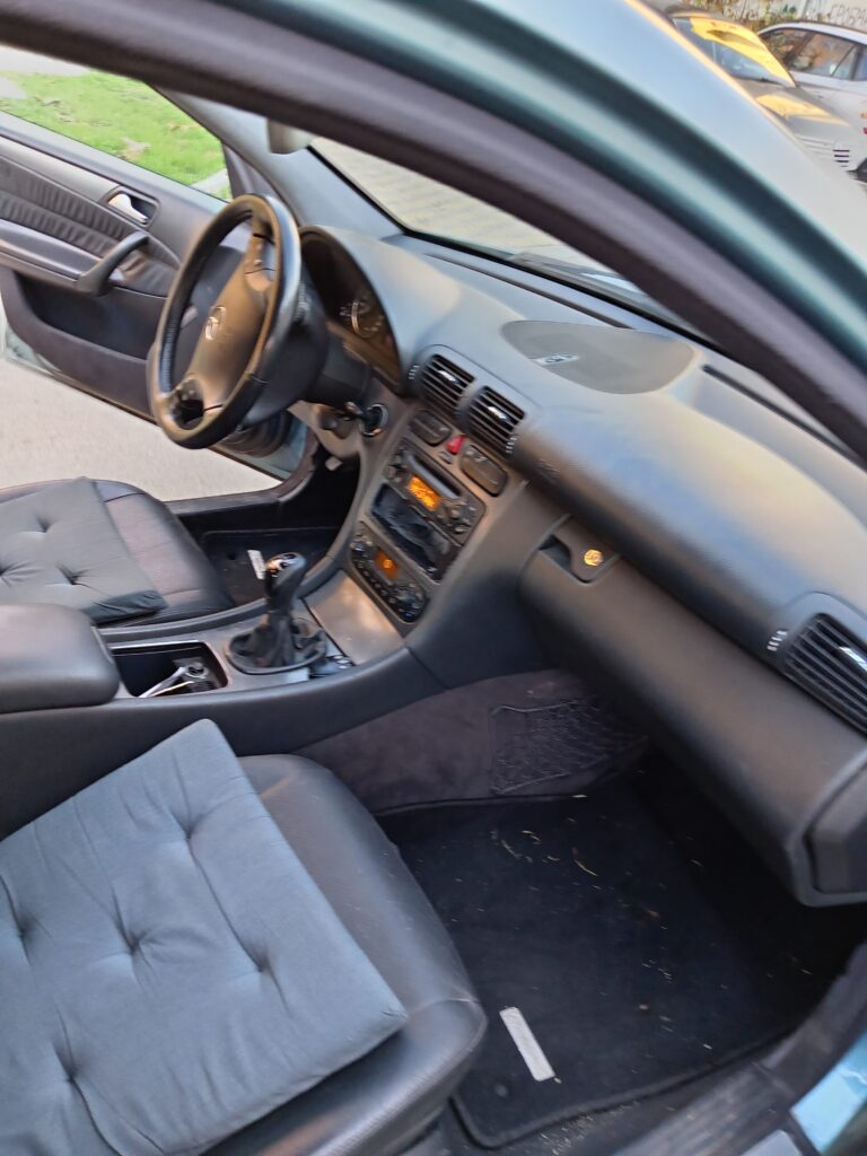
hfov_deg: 51.4
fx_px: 902
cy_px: 578
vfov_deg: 65.3
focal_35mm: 27
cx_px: 434
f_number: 1.8
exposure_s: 1/25
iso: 780
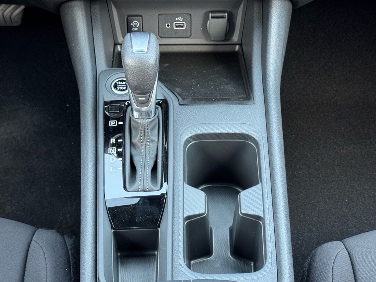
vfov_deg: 30.3
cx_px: 188
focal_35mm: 48
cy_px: 141
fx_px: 521
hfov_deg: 39.7
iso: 100
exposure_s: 1/63
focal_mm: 6.76
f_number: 1.78
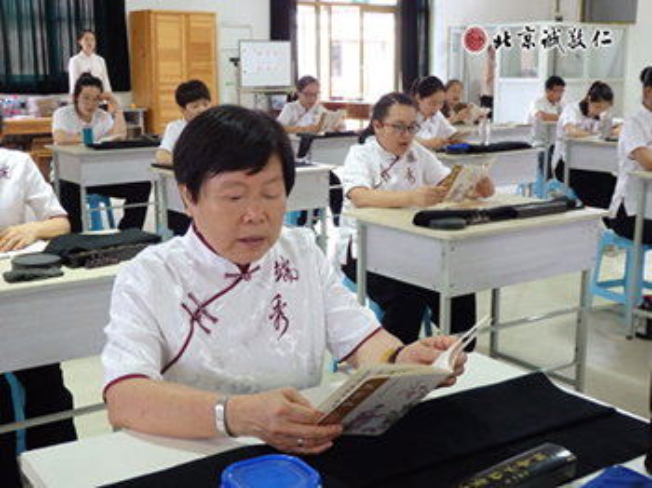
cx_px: 326
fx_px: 847
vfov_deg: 32.1
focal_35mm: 45
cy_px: 244
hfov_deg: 42.1
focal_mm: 8
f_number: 3.8
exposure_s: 1/50
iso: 800
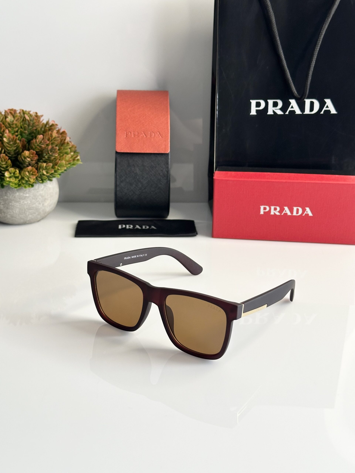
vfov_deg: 39.7
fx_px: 656
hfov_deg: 30.3
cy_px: 236
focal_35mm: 48
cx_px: 178
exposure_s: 1/93
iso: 80
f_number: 1.78
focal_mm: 6.86
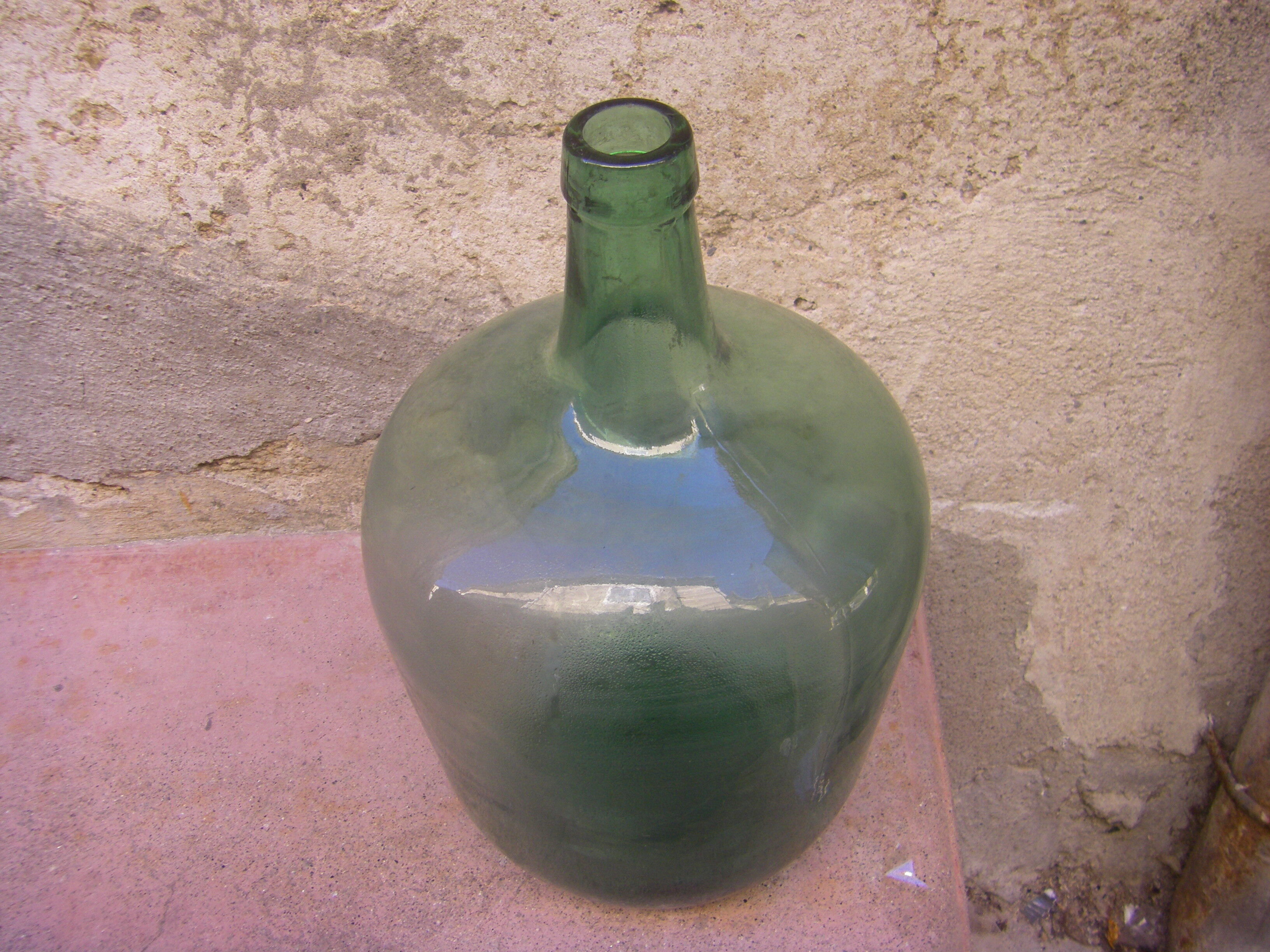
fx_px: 1394
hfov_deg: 49.0
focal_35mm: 38
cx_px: 635
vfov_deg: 37.7
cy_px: 476
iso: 125
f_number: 3.5
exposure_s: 1/50
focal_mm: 6.3
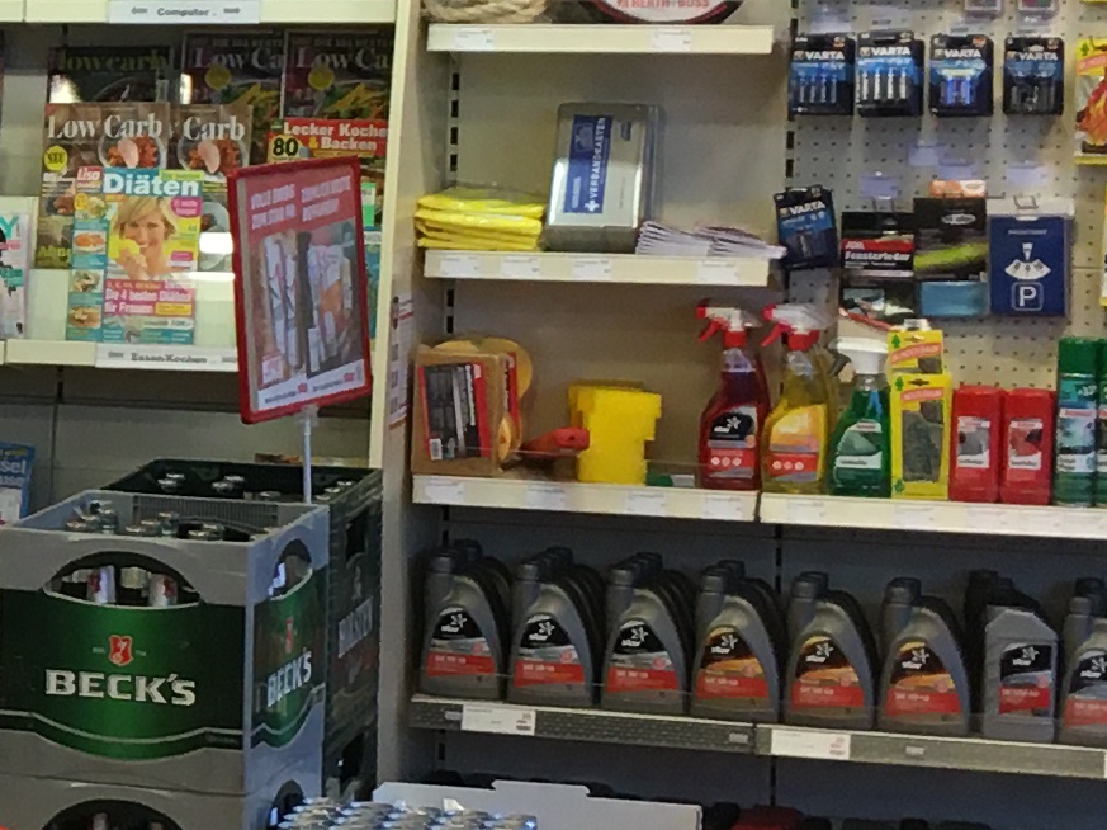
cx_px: -839
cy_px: 372
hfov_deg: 13.3
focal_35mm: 134
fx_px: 4283
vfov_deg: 11.1
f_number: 2.2
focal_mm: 4.15
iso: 32
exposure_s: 1/33
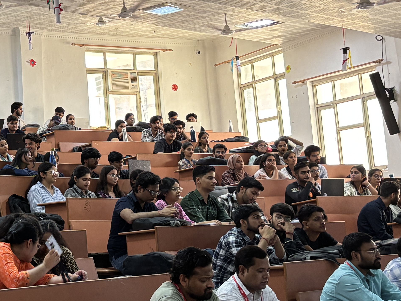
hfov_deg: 23.6
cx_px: -27
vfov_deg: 18.7
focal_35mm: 78
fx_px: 904
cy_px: 55
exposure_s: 1/50
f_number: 1.6
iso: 250
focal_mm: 5.96
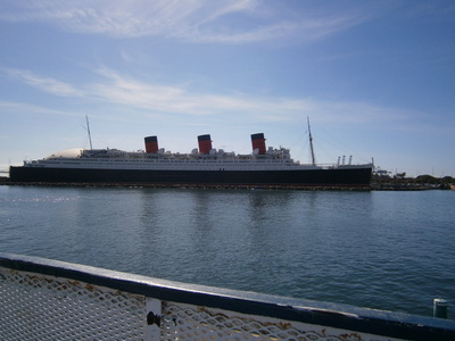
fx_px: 342
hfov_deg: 67.3
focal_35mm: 26
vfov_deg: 53.1
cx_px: 228
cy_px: 170
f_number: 8
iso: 80
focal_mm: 4.7
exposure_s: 1/400
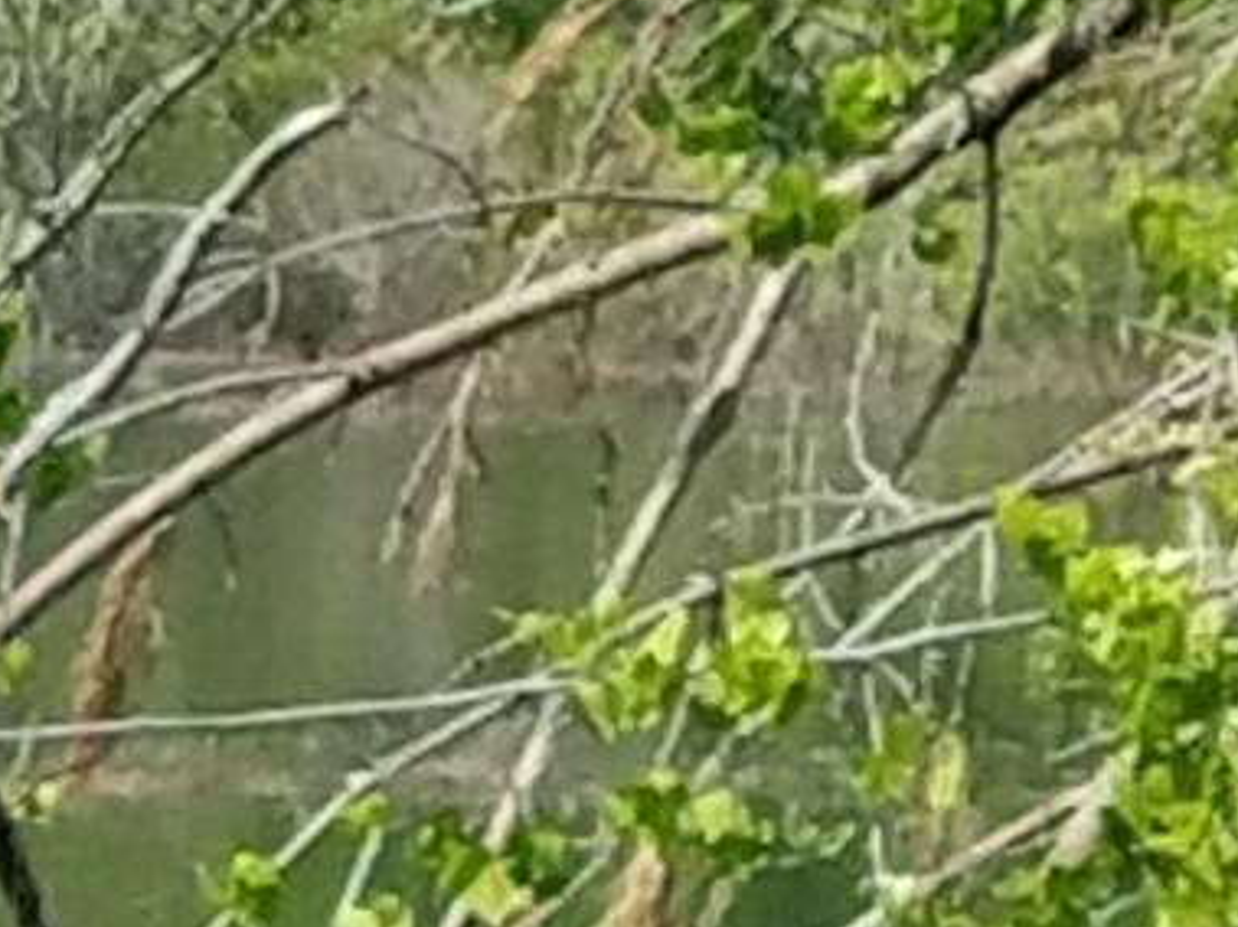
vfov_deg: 7.0
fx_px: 7365
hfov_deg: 8.9
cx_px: -1519
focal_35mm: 206
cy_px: 1792
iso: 50
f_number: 1.7
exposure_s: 1/1576
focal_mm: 4.2
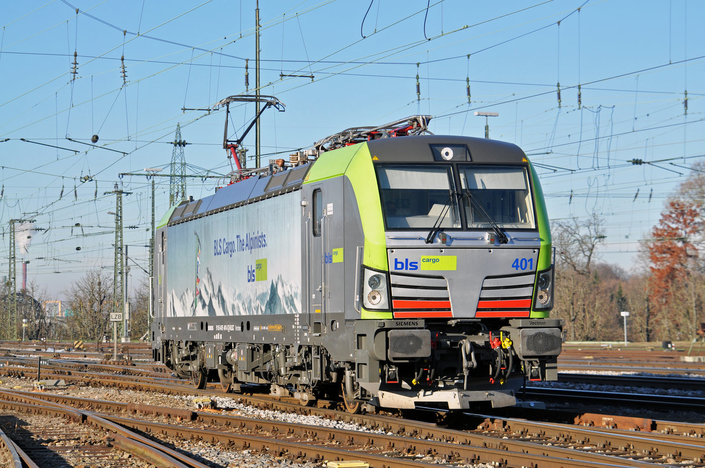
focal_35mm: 105
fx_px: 2054
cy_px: 234
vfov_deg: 13.0
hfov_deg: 19.5
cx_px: 352
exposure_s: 1/1000
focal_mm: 70
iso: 250
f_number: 5.6
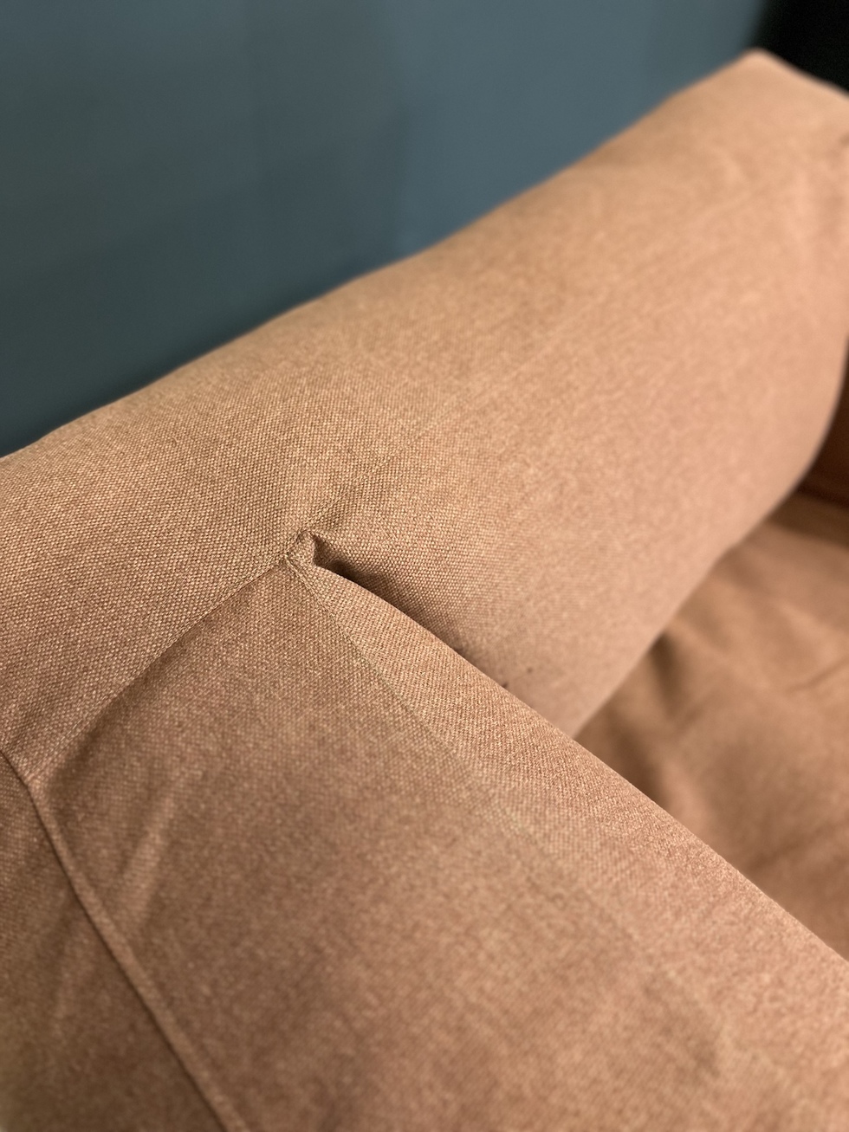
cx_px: 424
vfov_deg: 71.6
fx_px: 785
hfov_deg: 56.8
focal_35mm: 24
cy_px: 566
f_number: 1.78
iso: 800
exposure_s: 1/50
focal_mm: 6.86
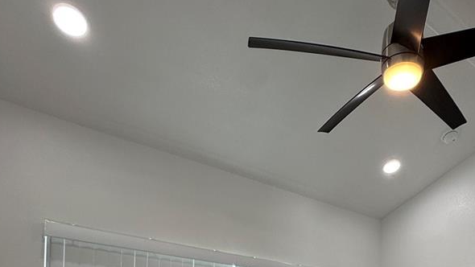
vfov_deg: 30.5
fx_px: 390
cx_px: 312
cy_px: 339
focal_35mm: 31
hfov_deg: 61.3
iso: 64
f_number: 2.2
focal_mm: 2.22
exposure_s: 1/120
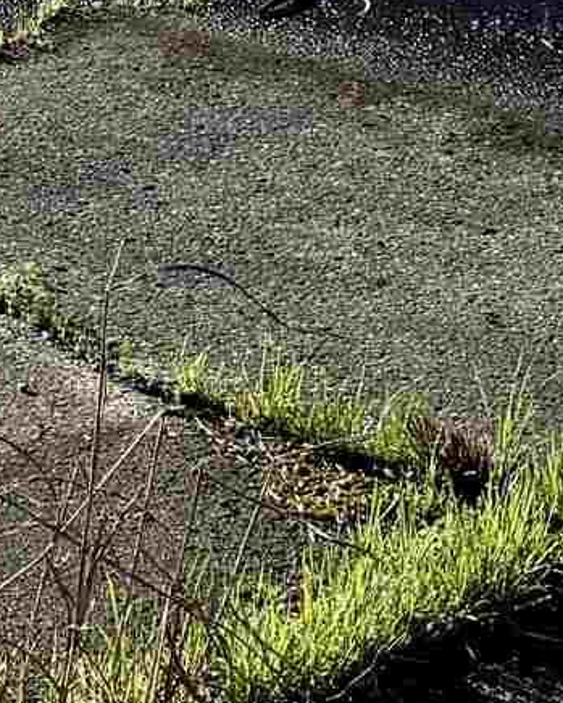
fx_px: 3435
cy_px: -666
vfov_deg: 10.8
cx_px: -642
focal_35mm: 165
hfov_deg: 8.7
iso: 125
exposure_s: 1/6173
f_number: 1.78
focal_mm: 6.76
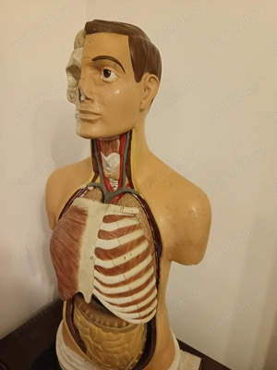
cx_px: 138
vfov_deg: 71.6
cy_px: 185
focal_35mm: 24
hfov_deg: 56.8
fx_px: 256
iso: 3612
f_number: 1.75
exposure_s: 1/25
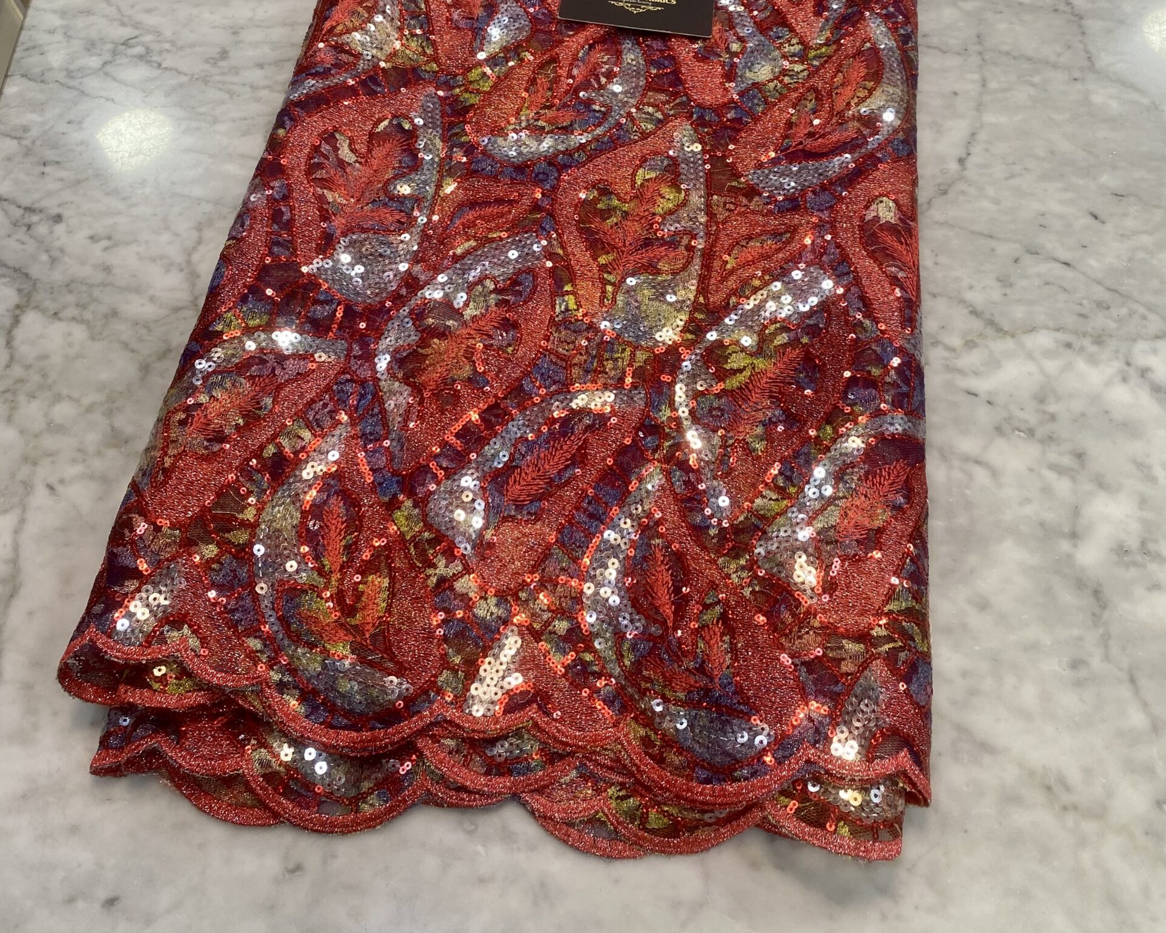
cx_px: 585
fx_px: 1173
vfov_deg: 42.5
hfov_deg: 52.8
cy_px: 278
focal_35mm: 34
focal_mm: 4.25
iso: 80
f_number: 1.8
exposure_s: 1/100
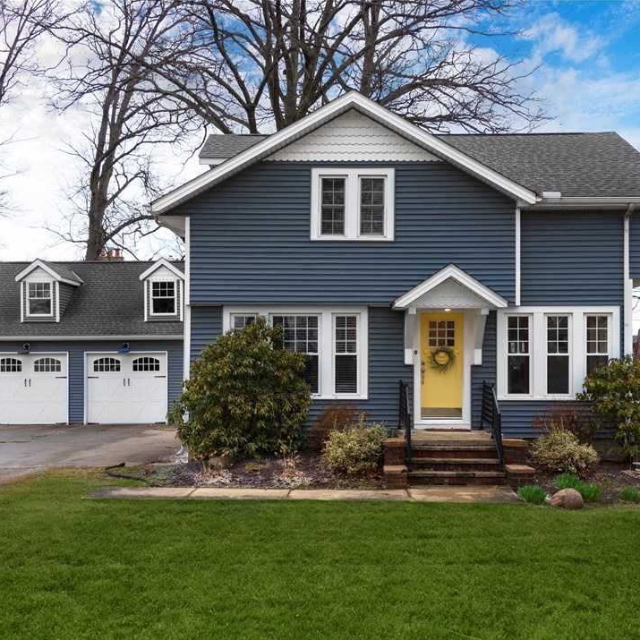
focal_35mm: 40
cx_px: 344
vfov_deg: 41.9
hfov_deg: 41.8
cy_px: 323
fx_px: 837
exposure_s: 1/160
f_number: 7.1
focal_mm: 31
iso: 320
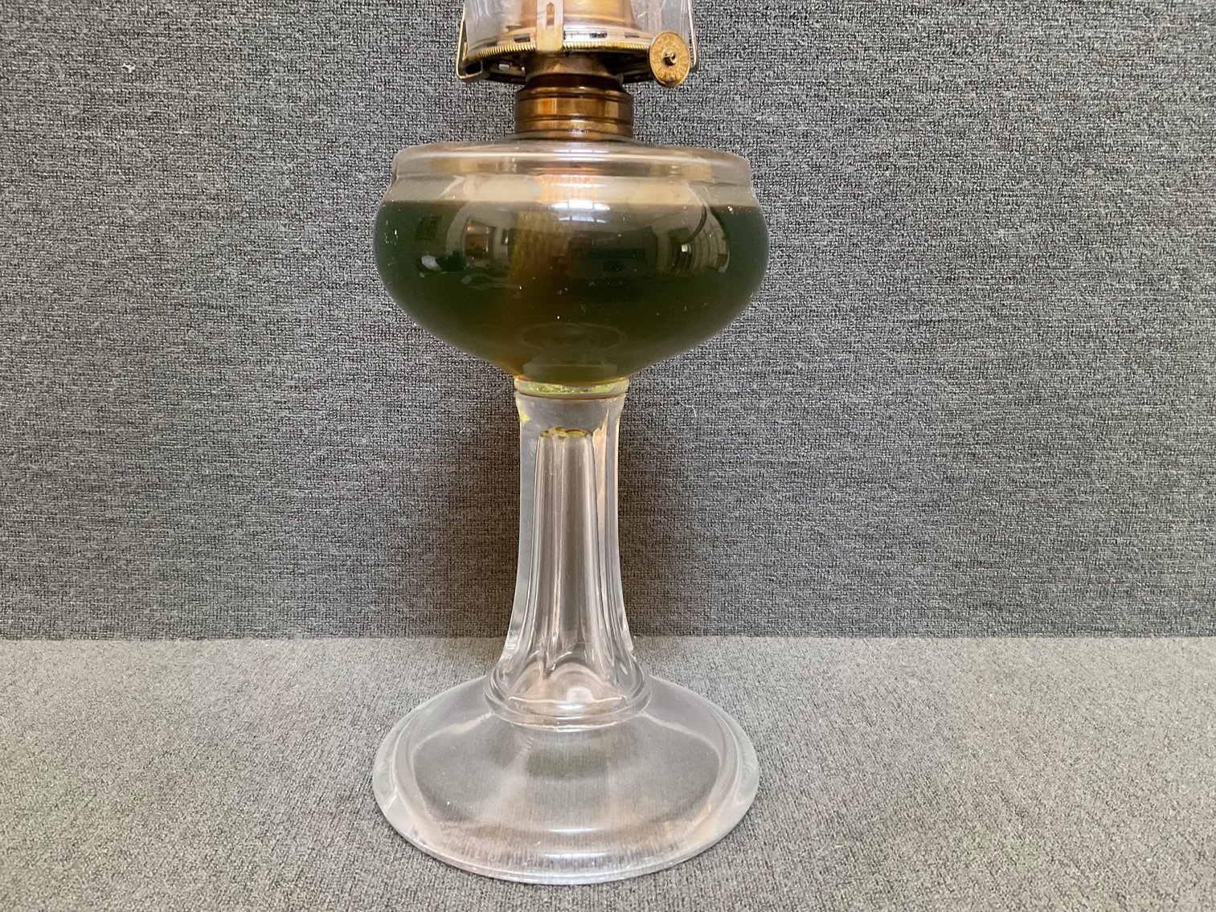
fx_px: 1019
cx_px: 608
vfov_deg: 48.2
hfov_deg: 61.7
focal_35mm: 29
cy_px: 456
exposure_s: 1/30
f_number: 1.8
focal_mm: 3
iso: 250
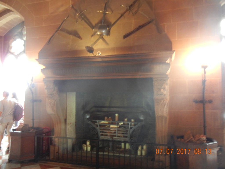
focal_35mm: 30
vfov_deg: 46.8
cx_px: 112
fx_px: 195
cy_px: 84
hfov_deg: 60.0
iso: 400
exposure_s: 1/3
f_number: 3.5
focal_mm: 5.4
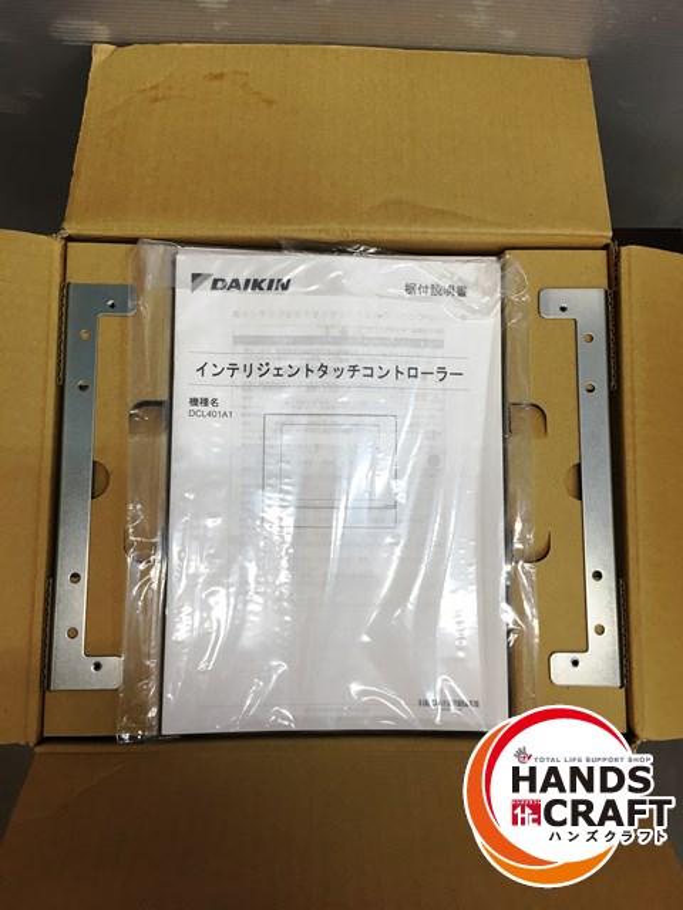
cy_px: 455
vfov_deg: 61.7
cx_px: 342
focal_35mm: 29
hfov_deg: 48.2
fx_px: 763
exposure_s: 1/30
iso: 32
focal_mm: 4.15
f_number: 2.2
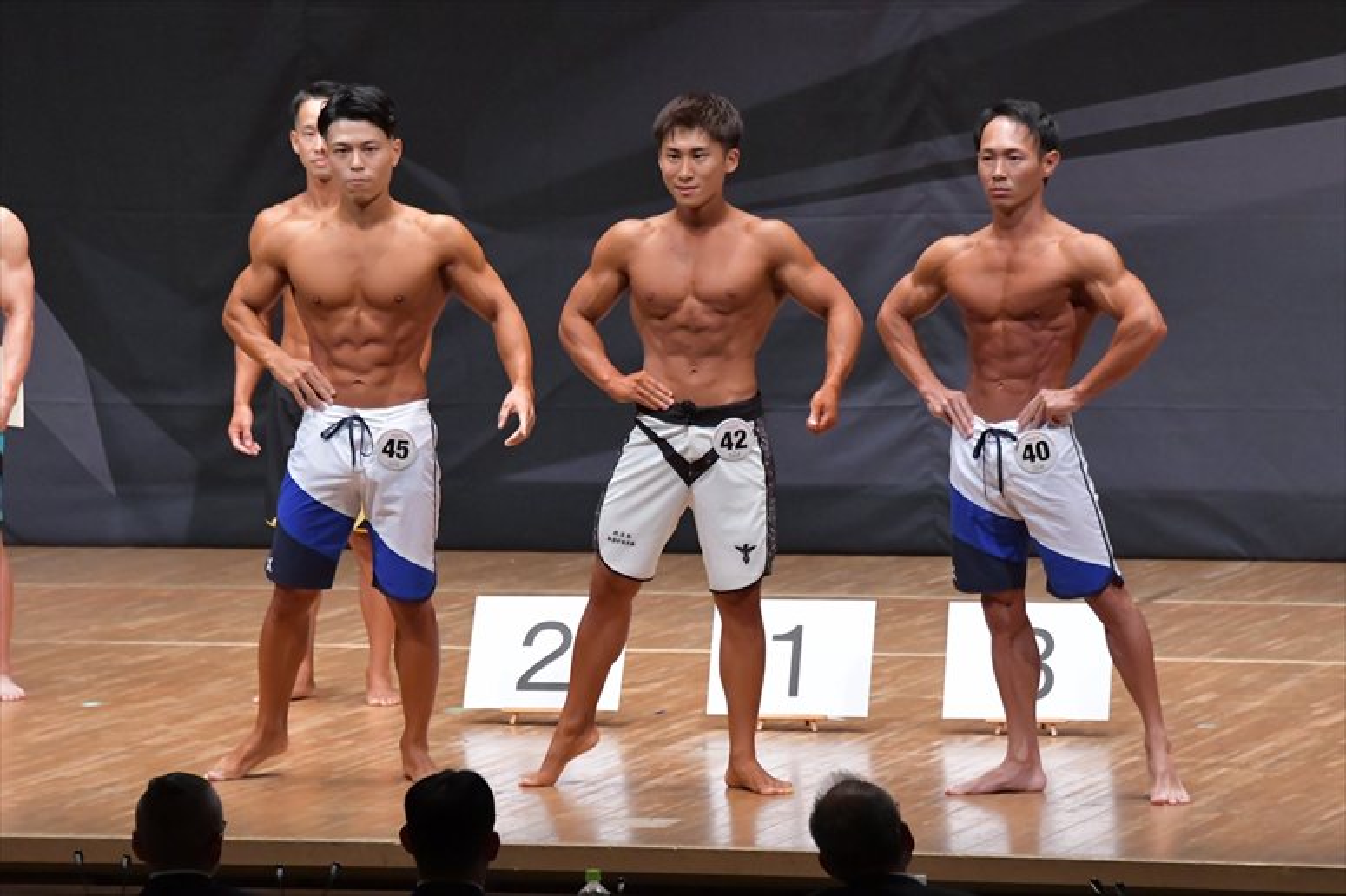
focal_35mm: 240
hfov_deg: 8.6
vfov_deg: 5.7
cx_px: 673
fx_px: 8969
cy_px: 448
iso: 8000
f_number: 5.6
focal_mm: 160
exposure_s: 1/400
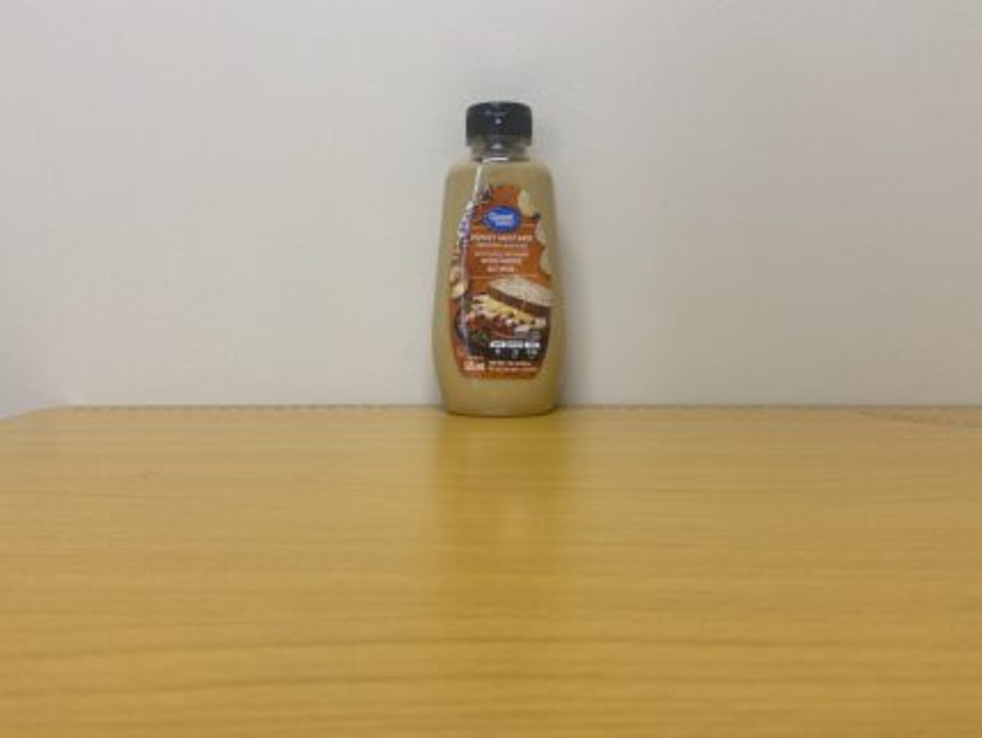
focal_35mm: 26
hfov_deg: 67.3
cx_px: 491
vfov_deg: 53.1
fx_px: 738
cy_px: 369
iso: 100
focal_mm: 4.25
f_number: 1.8
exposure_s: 1/120
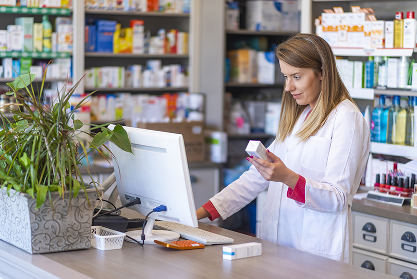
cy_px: 140
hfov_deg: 23.9
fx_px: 985
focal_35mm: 85
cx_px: 208
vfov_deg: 16.1
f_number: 1.8
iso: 125
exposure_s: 1/125
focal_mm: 85
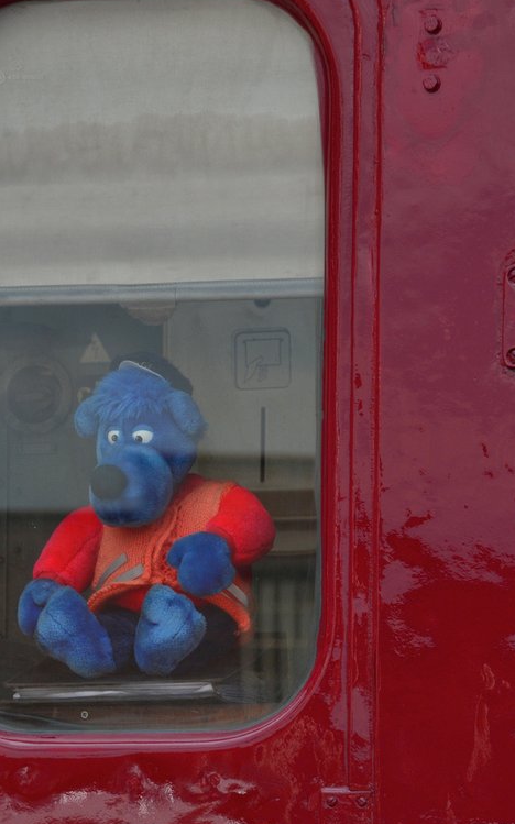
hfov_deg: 5.4
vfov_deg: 8.6
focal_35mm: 245
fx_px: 5503
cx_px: 209
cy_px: 581
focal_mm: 100
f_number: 8
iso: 200
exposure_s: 1/640
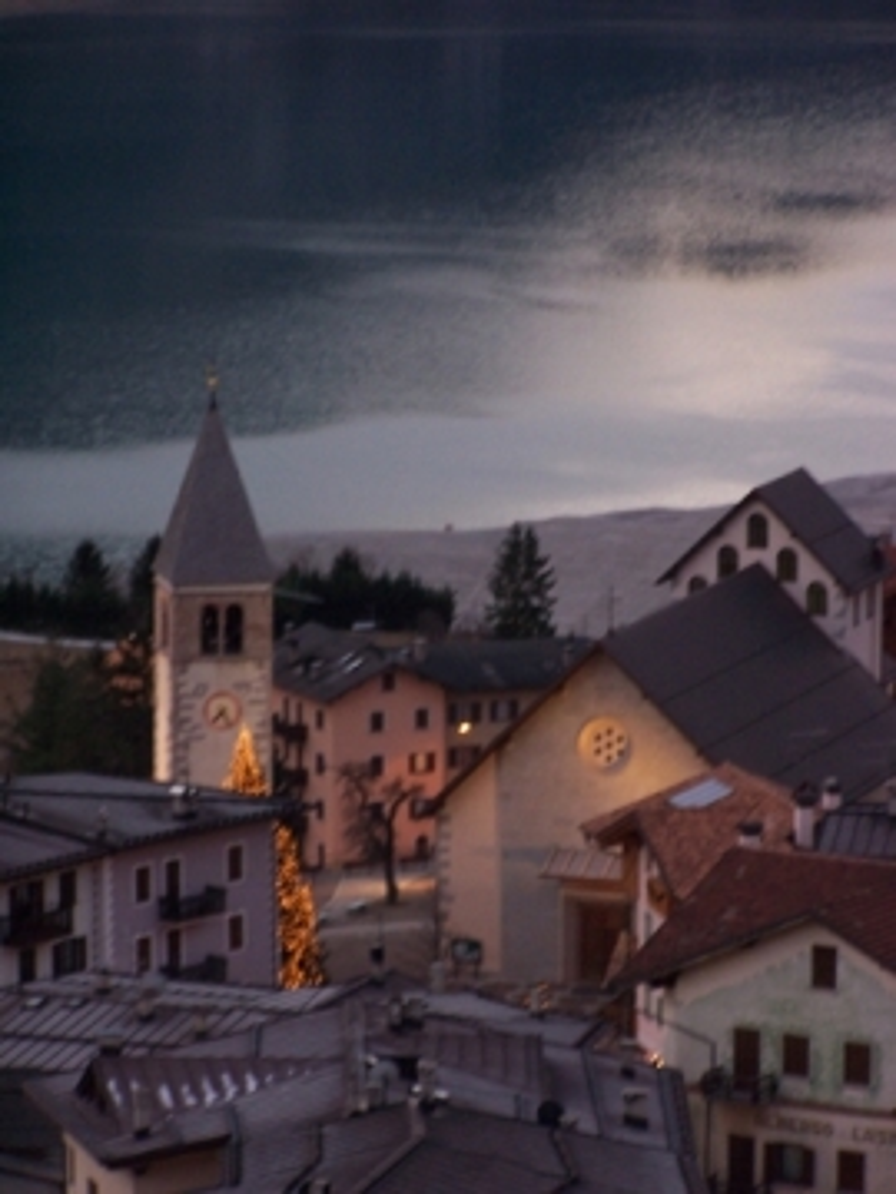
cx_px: 448
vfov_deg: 11.7
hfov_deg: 8.8
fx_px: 5833
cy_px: 597
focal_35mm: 169
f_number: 3.2
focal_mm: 28
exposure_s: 1/8
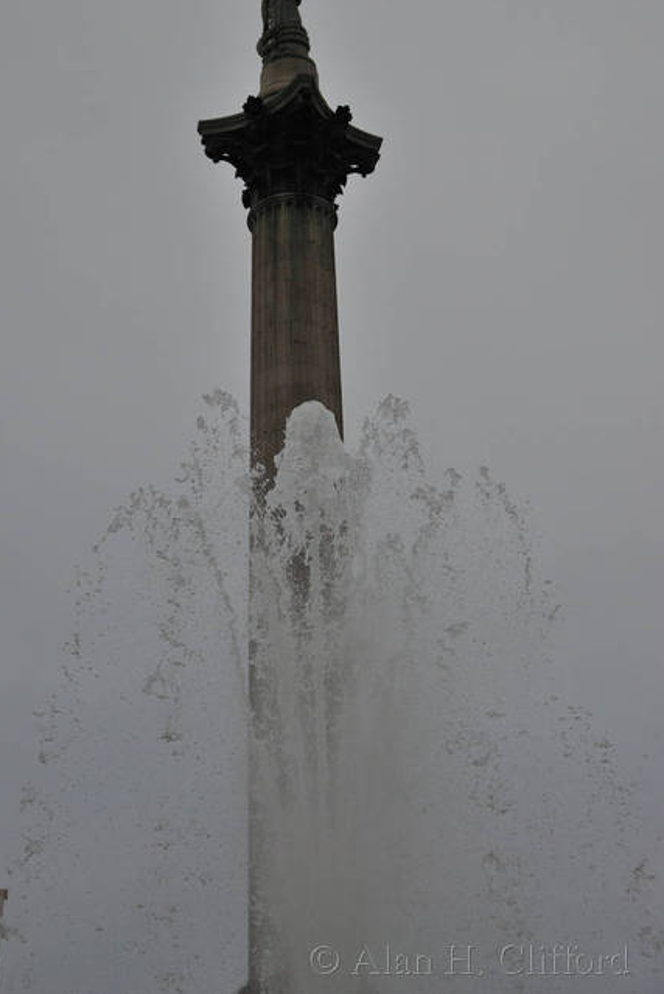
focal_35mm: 69
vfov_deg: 29.2
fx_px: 1906
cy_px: 453
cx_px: 309
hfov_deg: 19.8
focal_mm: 42
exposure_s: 1/800
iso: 400
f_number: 4.5
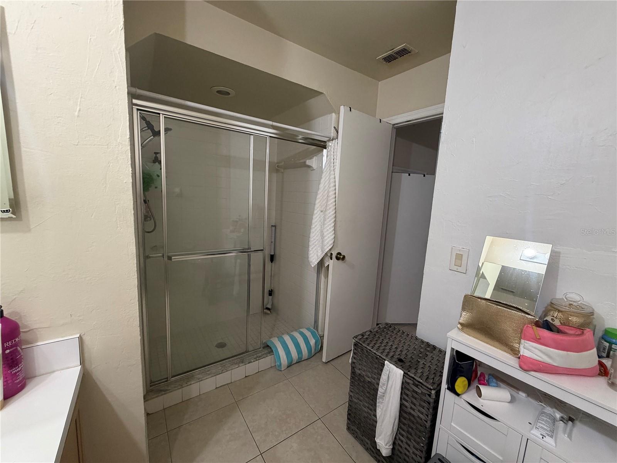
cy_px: 232
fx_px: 250
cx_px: 308
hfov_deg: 102.1
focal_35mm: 14
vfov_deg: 85.7
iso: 320
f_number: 2.2
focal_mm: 2.22
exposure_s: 1/60
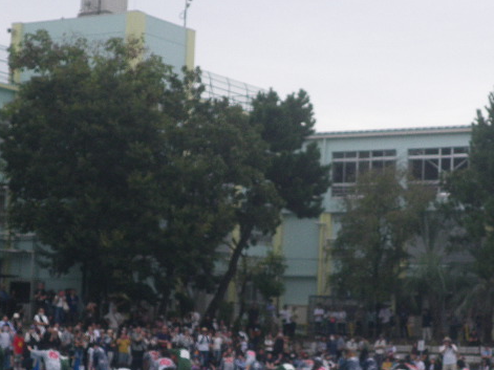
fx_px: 1427
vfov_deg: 14.8
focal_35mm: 100
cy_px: 224
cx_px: 377
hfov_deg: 19.5
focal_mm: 8.2
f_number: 3.3
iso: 64
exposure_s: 1/640
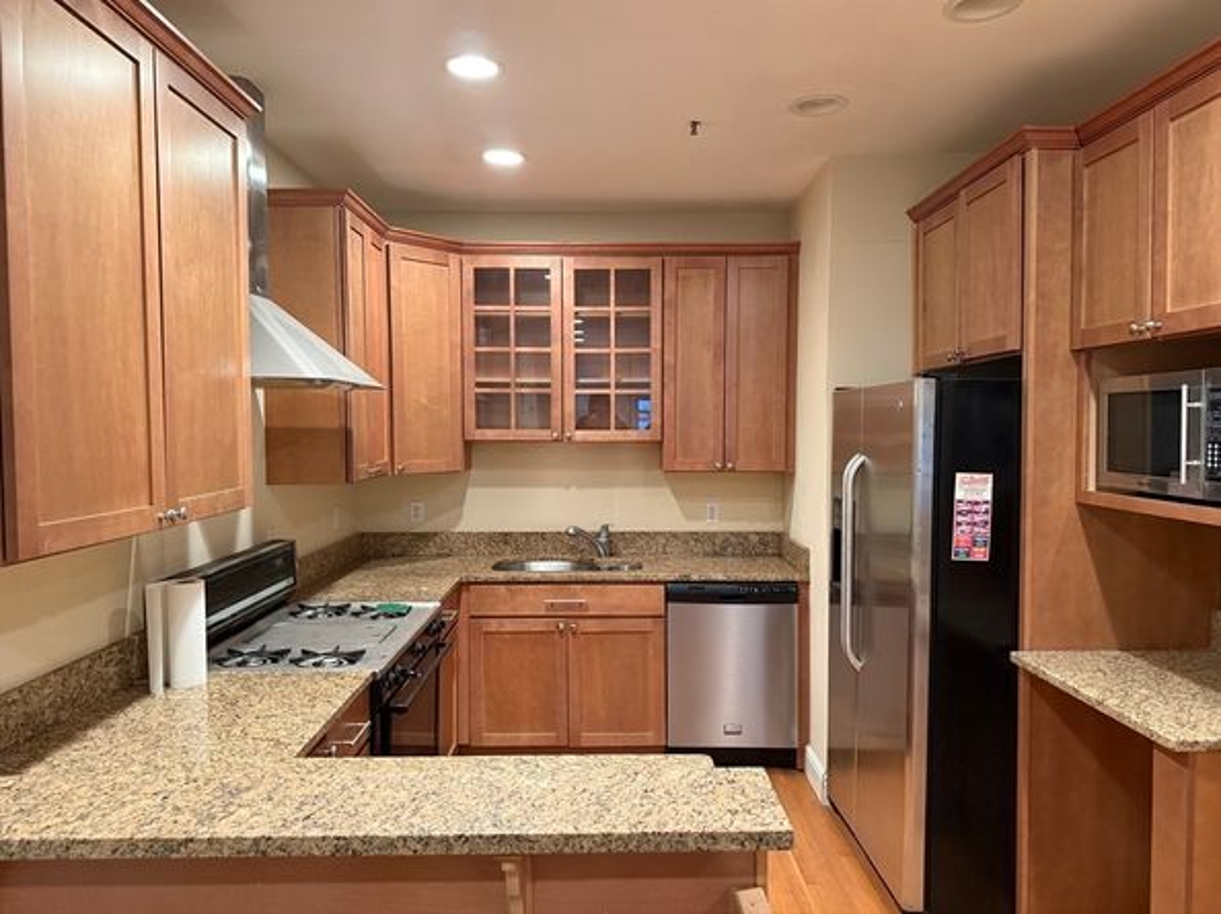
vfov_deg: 56.8
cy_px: 457
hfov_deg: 71.6
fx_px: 846
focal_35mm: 24
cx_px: 610
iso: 500
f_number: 1.78
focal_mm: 6.76
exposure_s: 1/60
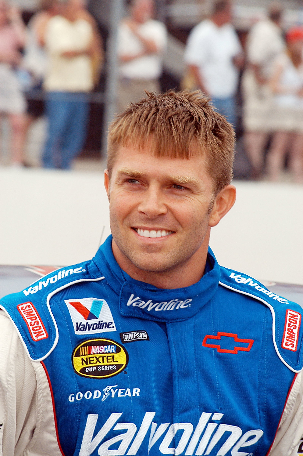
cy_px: 228
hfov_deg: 4.6
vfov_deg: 6.9
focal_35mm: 300
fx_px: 3794
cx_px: 152
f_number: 11
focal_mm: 200
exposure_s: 1/180
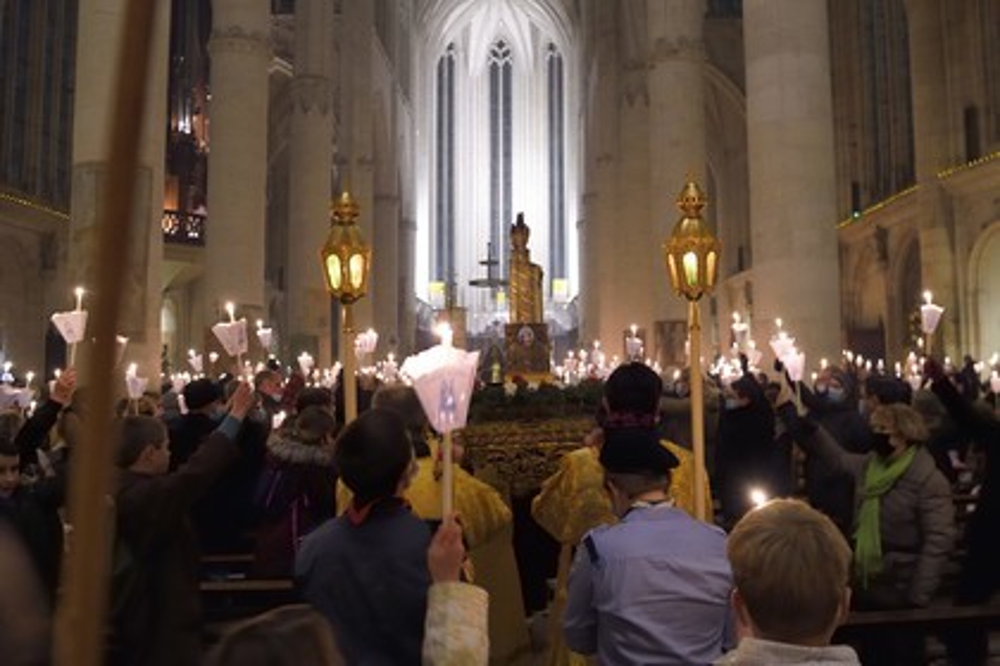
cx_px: 500
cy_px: 333
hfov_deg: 73.7
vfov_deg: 53.1
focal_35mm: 24
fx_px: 667
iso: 1600
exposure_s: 1/15
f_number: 4.5
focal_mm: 24
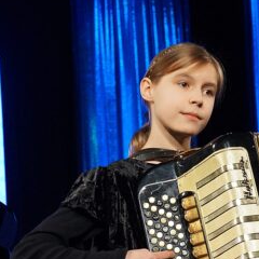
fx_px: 1720
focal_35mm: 203
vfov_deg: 8.6
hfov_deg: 8.6
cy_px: 238
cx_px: 115
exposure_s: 1/160
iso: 2500
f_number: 5.6
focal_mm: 55
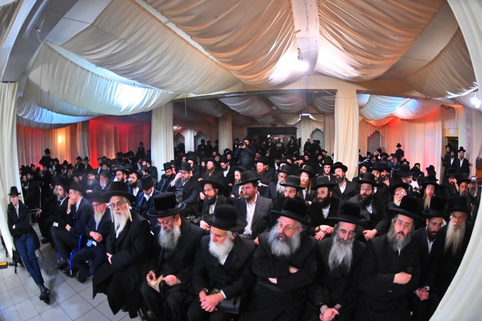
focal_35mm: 15
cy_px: 160
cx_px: 241
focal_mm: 10.5
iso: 1000
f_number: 2.8
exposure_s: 1/160
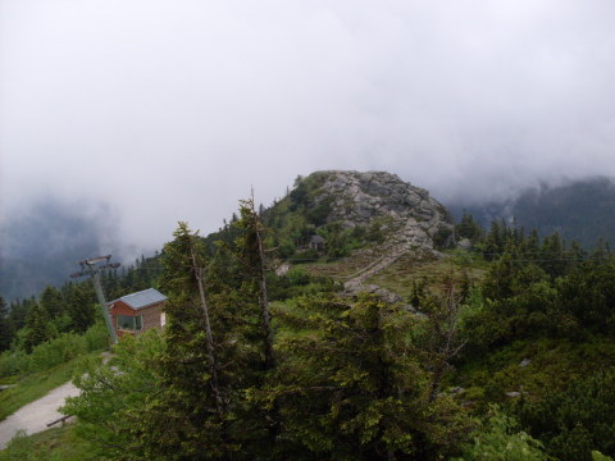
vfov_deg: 37.7
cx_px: 308
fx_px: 675
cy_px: 230
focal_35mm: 38
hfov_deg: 49.0
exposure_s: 1/500
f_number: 2.8
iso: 80
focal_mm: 6.3
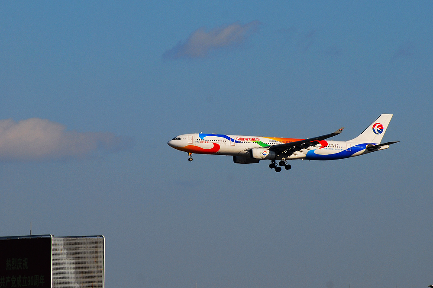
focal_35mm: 450
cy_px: 144
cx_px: 216
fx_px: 5410
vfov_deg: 3.1
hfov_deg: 4.6
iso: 100
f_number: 9
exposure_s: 1/640
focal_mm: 300
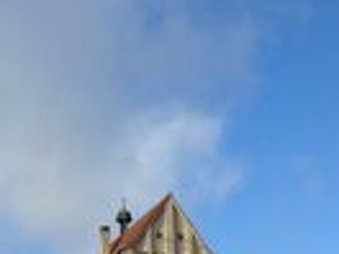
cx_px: 103
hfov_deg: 19.6
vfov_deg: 14.6
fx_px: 979
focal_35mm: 100
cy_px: 251
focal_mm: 4.12
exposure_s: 1/1391
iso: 50
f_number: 2.4
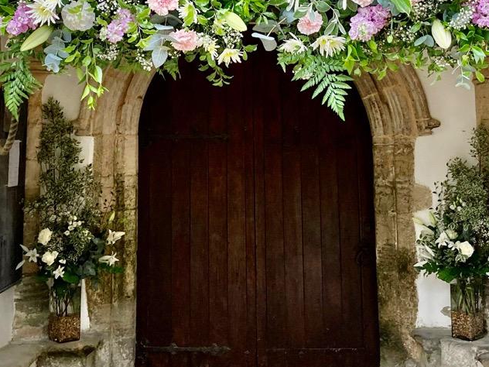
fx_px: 438
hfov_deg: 58.3
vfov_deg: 45.4
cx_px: 257
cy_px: 173
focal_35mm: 31
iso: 64
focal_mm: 3.99
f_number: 1.8
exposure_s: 1/121
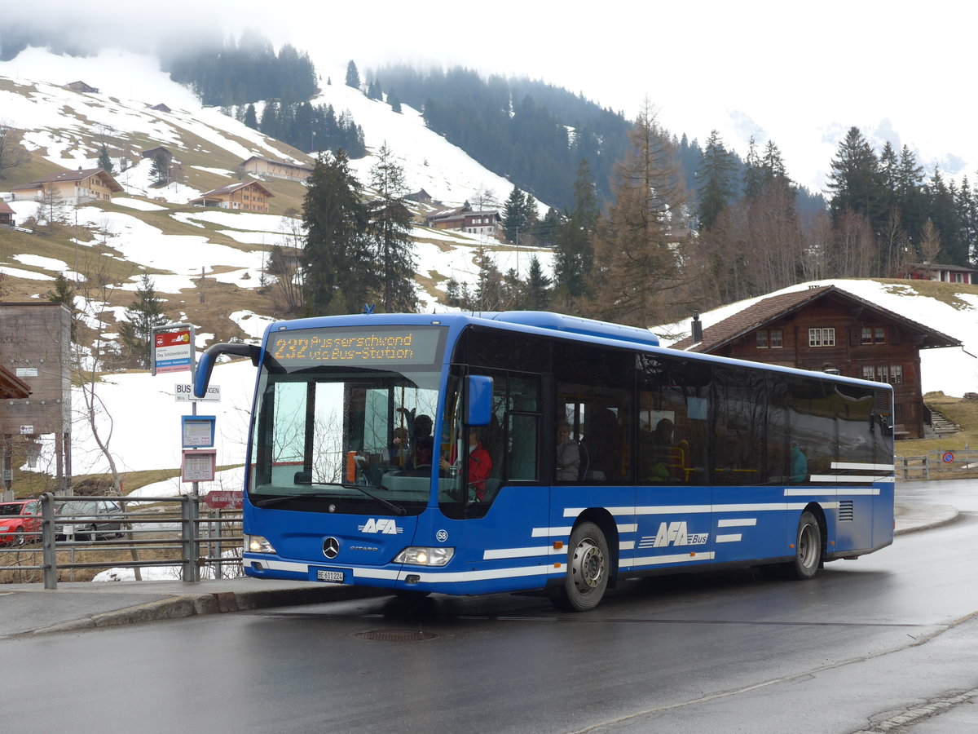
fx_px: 1554
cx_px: 489
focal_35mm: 55
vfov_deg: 26.6
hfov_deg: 34.9
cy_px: 367
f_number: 3.4
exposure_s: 1/200
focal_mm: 11.3
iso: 80
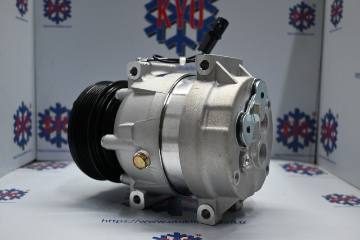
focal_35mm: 38
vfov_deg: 35.5
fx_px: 375
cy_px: 120
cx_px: 180
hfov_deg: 51.3
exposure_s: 1/125
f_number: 4.2
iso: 900
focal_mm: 25
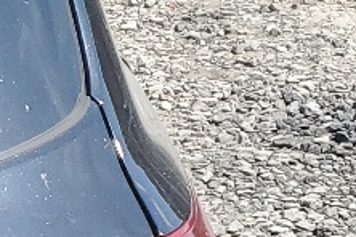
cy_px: 426
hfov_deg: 9.3
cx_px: -542
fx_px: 1928
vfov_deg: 6.9
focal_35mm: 195
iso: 50
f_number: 1.5
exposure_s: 1/1667
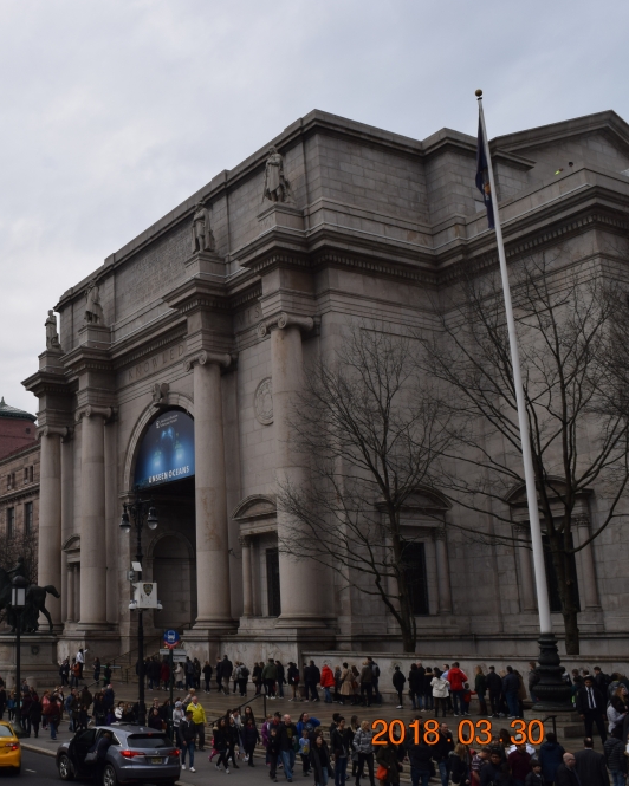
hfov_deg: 35.7
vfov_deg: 46.8
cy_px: 390
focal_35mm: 39
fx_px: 908
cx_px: 53
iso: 200
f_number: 10
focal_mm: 18
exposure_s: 1/400
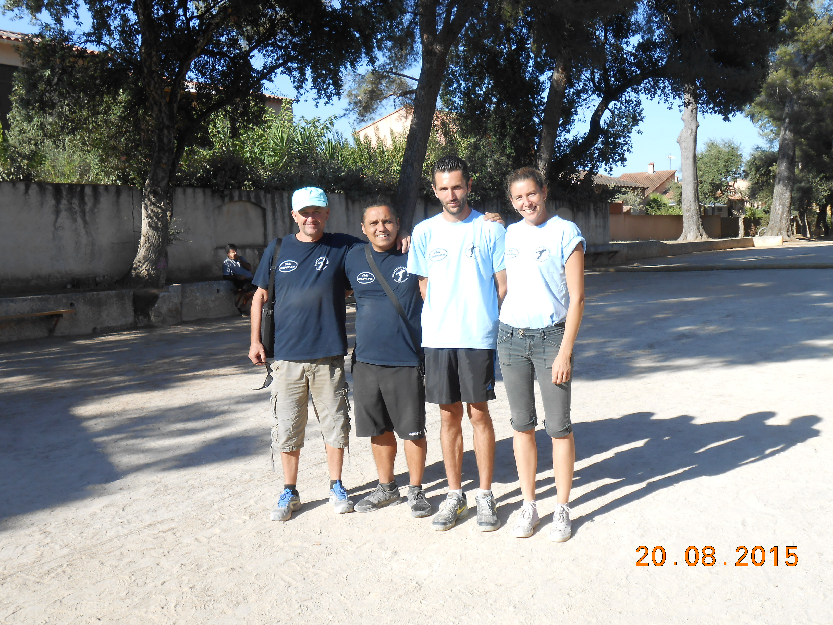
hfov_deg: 49.0
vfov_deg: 37.7
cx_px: 416
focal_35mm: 38
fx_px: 914
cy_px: 312
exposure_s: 1/320
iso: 80
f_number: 4.2
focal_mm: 6.8
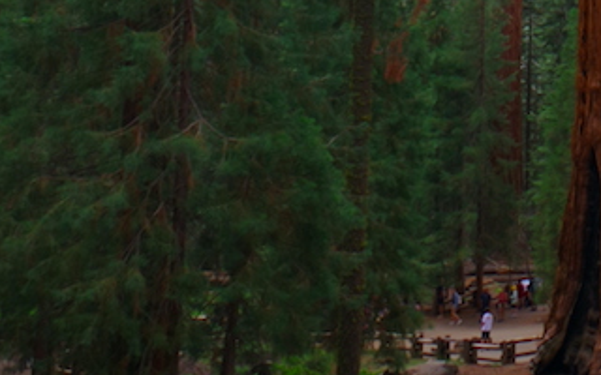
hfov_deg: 20.7
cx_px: 677
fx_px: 1556
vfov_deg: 12.0
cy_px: -422
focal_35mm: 95
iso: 200
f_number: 5
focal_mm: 18
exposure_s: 1/50
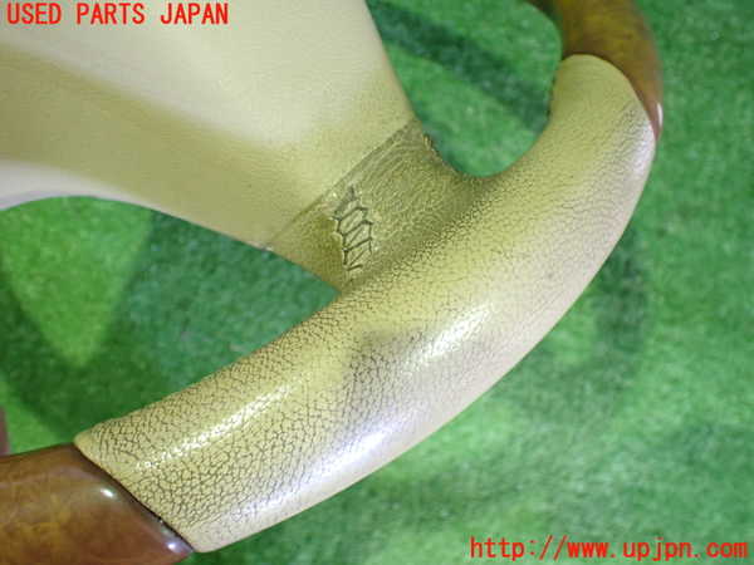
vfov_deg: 46.8
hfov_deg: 60.0
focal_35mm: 30
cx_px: 377
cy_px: 282
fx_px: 653
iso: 800
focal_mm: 5.4
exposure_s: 1/30
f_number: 2.3
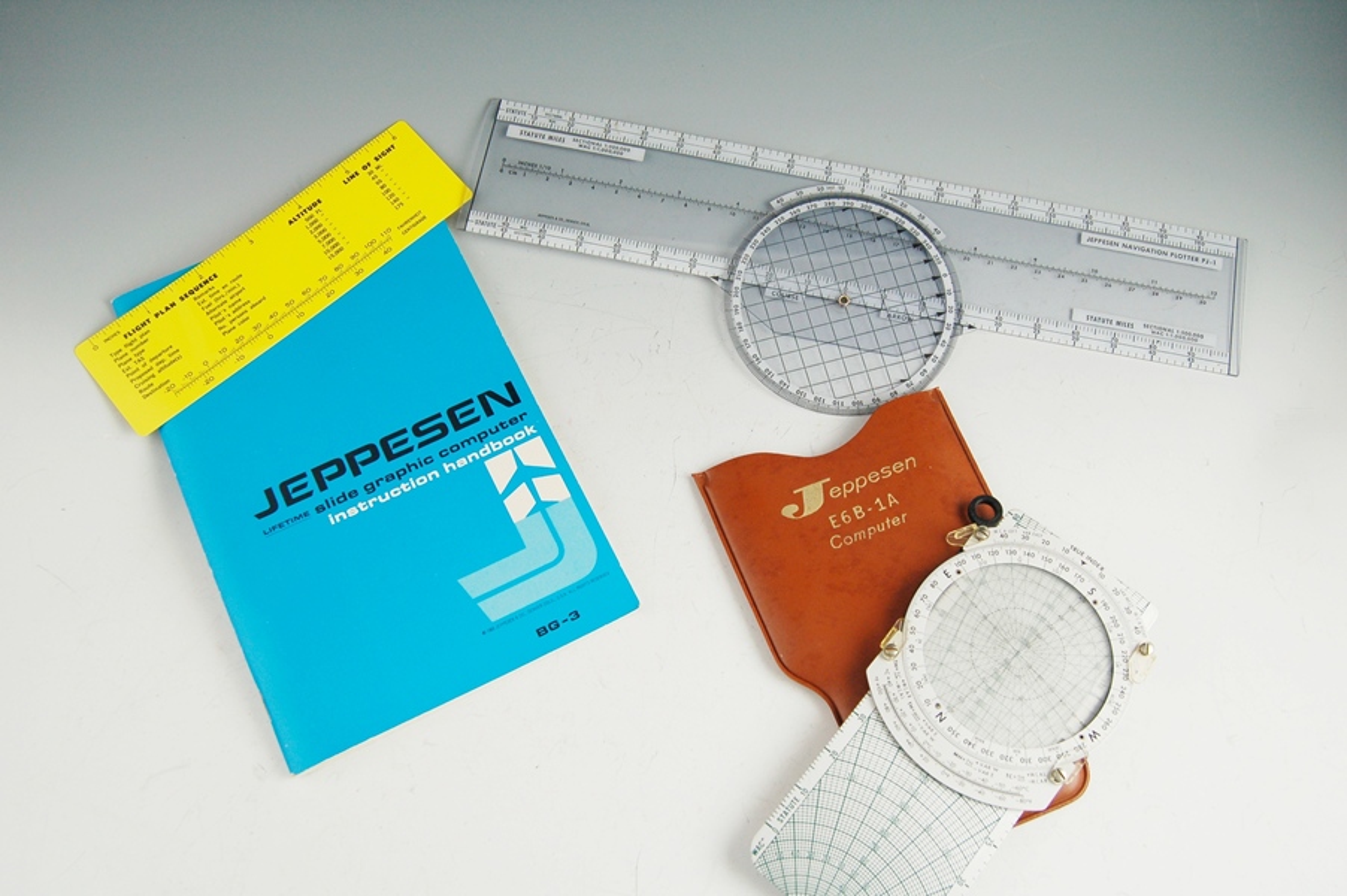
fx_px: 1234
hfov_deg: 57.3
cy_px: 448
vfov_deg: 39.9
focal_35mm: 33
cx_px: 674
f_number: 5.6
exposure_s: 1/125
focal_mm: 22
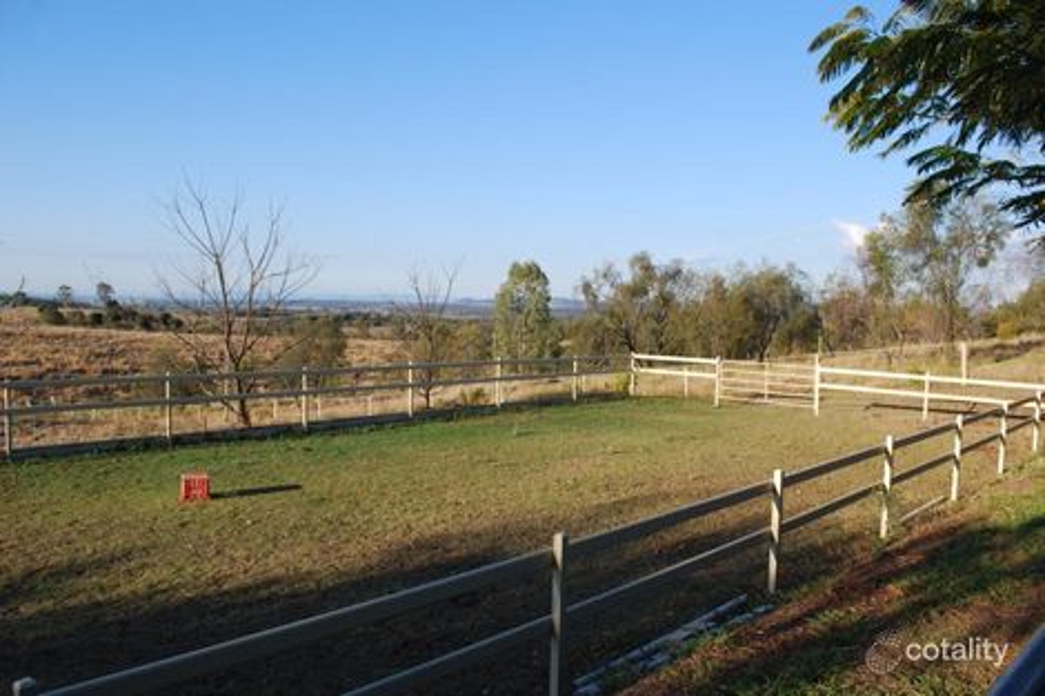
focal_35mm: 27
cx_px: 522
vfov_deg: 47.9
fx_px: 783
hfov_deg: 67.4
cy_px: 348
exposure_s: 1/160
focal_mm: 18
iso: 100
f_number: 6.3
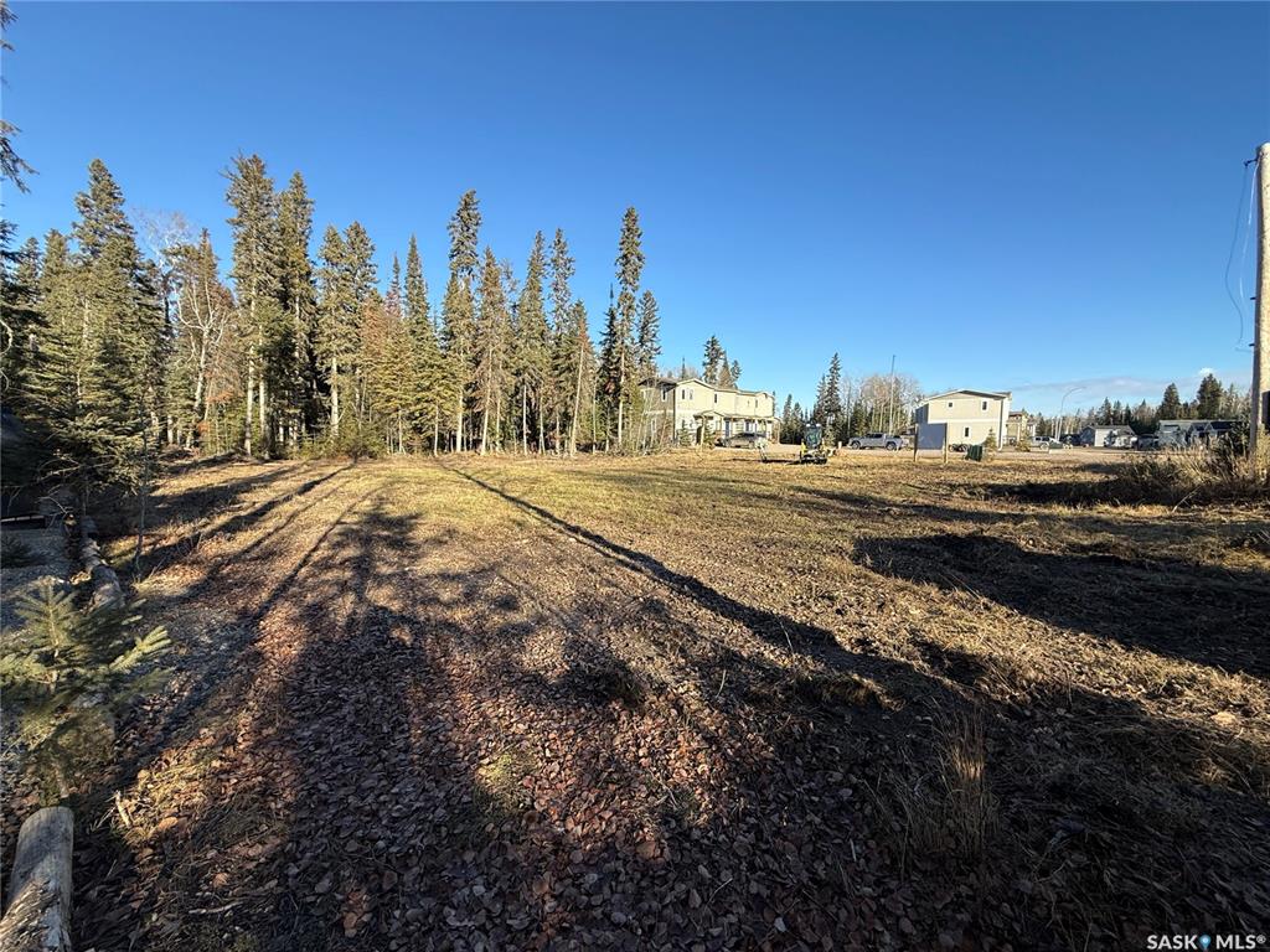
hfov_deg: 102.1
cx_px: 635
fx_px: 514
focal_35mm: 14
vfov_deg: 85.7
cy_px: 476
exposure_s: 1/1125
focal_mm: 2.22
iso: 50
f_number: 2.2
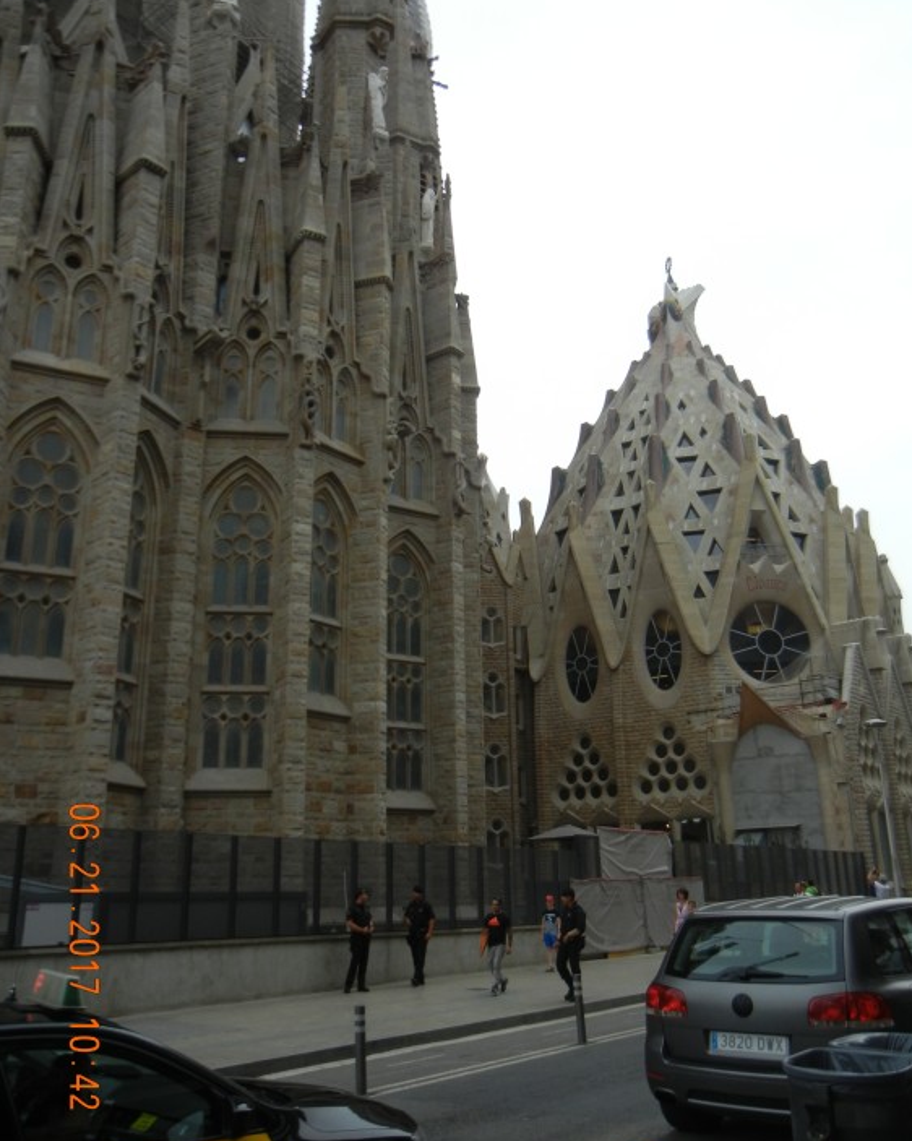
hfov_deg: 45.8
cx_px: 454
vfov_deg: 55.7
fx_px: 1080
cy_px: 563
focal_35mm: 32
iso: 160
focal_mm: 5.4
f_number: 3.5
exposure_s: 1/886
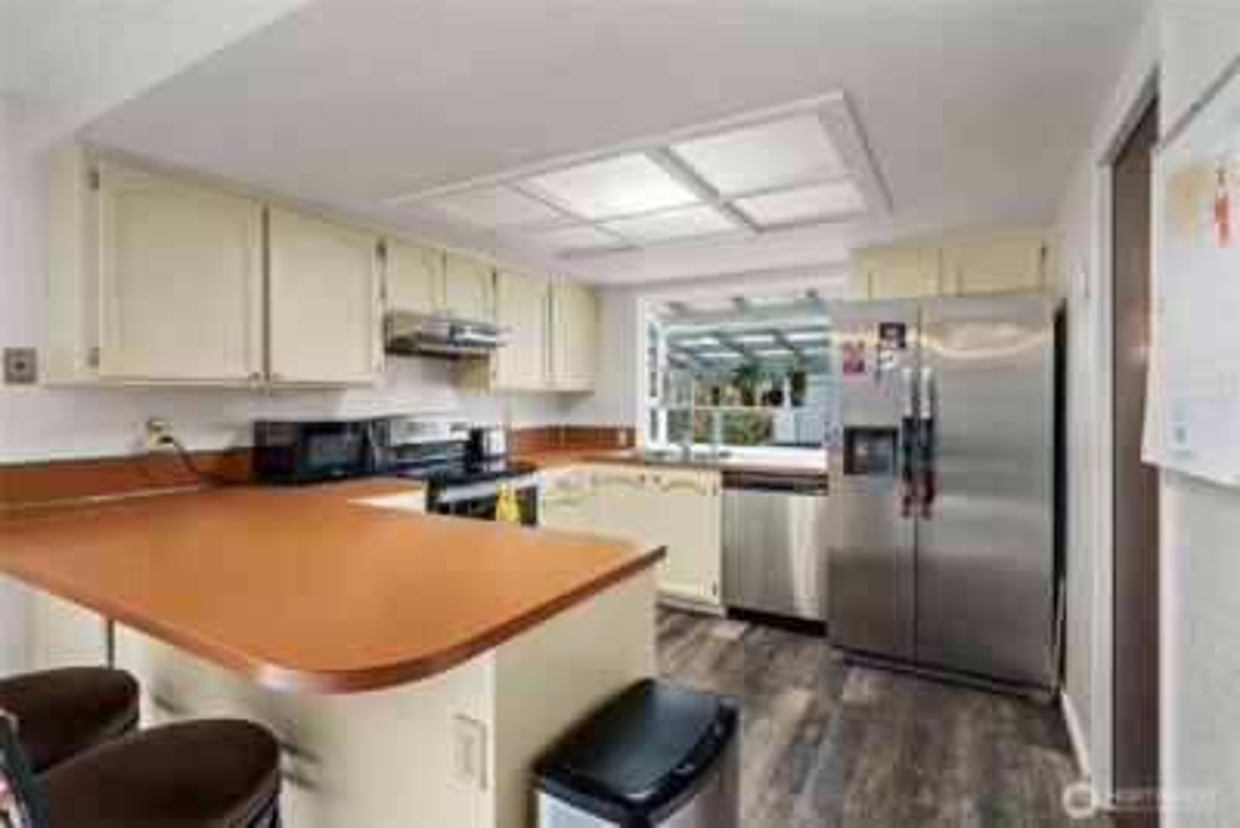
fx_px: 551
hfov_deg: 96.7
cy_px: 414
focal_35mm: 16
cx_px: 620
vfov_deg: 73.8
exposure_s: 1/10
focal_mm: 16
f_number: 8
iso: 320
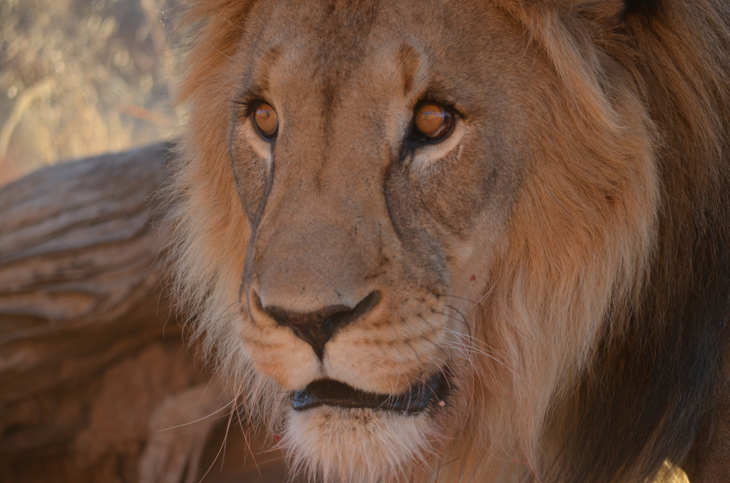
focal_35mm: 420
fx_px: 8500
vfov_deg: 3.3
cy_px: 242
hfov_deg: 4.9
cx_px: 365
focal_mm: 280
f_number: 5.6
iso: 400
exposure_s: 1/250
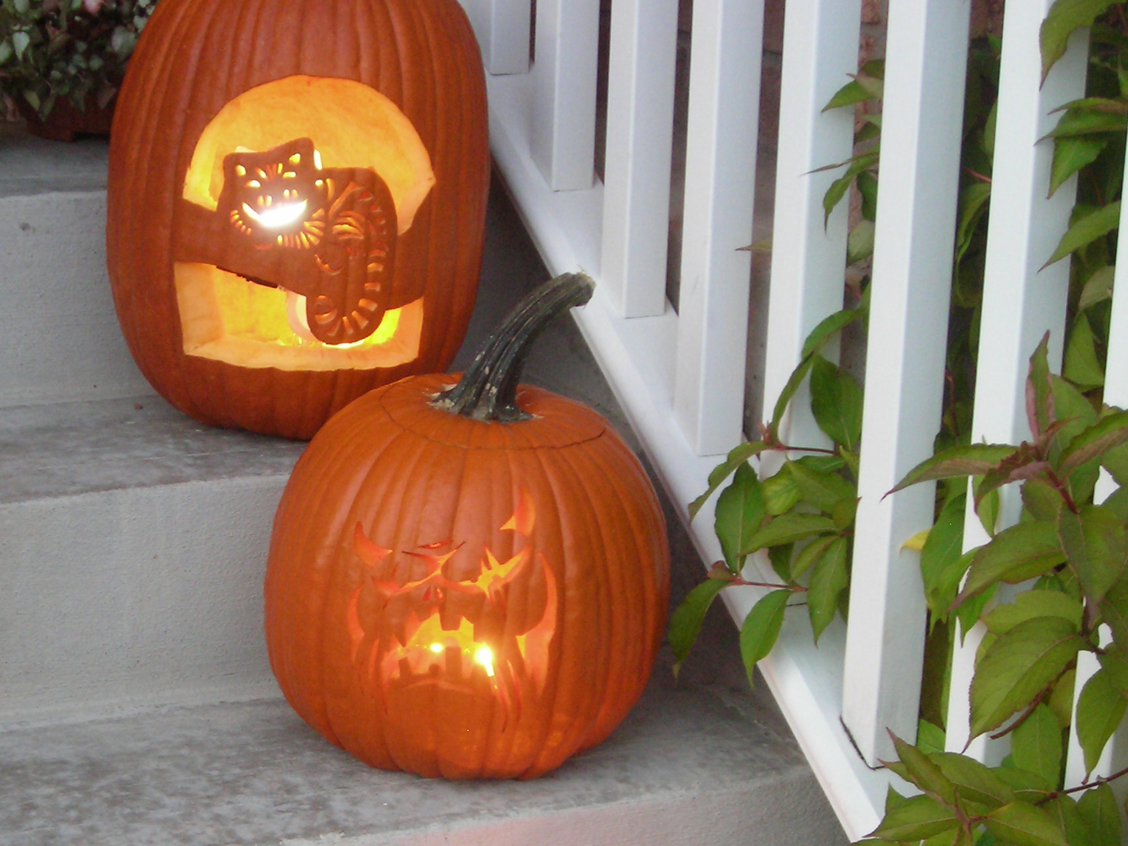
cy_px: 555
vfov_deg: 17.5
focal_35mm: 84
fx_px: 2737
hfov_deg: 23.1
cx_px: 281
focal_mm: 9.1
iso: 200
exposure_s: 1/3.2
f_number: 3.6
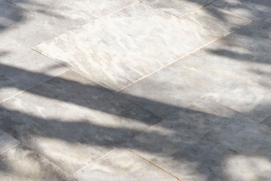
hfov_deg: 19.6
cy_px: -306
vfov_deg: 10.6
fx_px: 770
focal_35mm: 102
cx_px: 30
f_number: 10
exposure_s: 1/60
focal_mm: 11.6
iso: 125
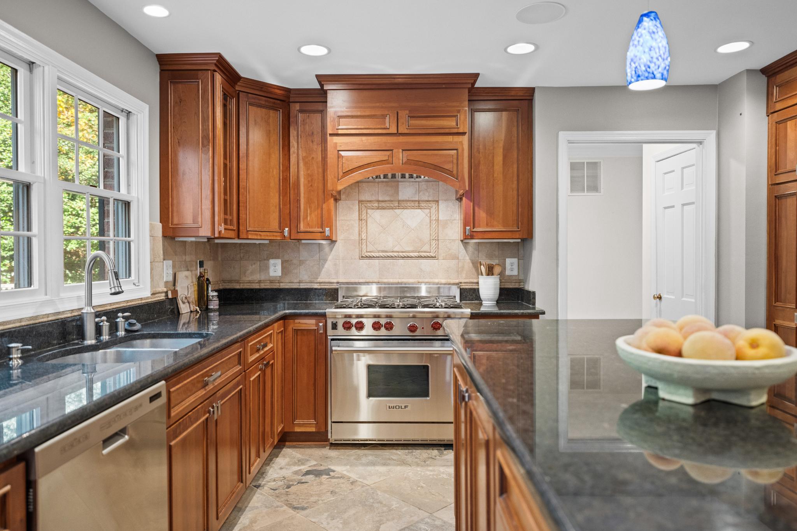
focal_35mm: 24
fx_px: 531
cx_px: 398
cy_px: 266
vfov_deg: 53.1
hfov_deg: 73.7
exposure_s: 1/13
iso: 800
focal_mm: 24
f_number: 2.8
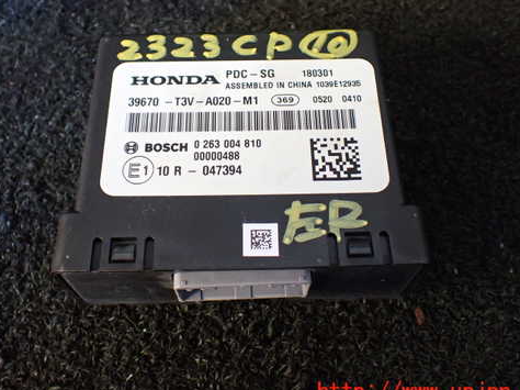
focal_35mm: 38
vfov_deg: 37.6
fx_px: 571
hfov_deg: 48.9
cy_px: 159
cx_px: 236
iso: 500
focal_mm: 5.4
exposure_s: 1/125
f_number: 2.3
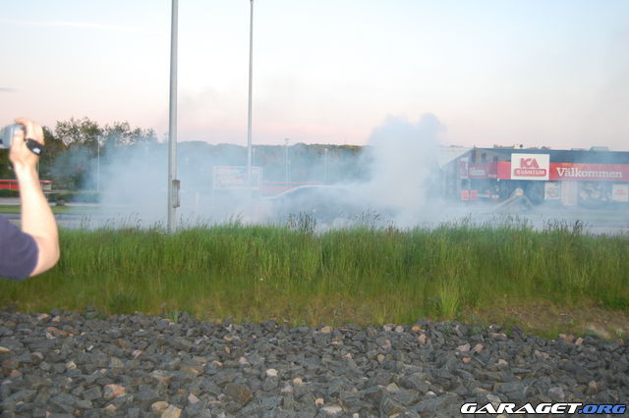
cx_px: 314
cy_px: 209
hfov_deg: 49.6
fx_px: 681
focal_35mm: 39
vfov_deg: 34.2
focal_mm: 26
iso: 400
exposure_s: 1/100
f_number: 4
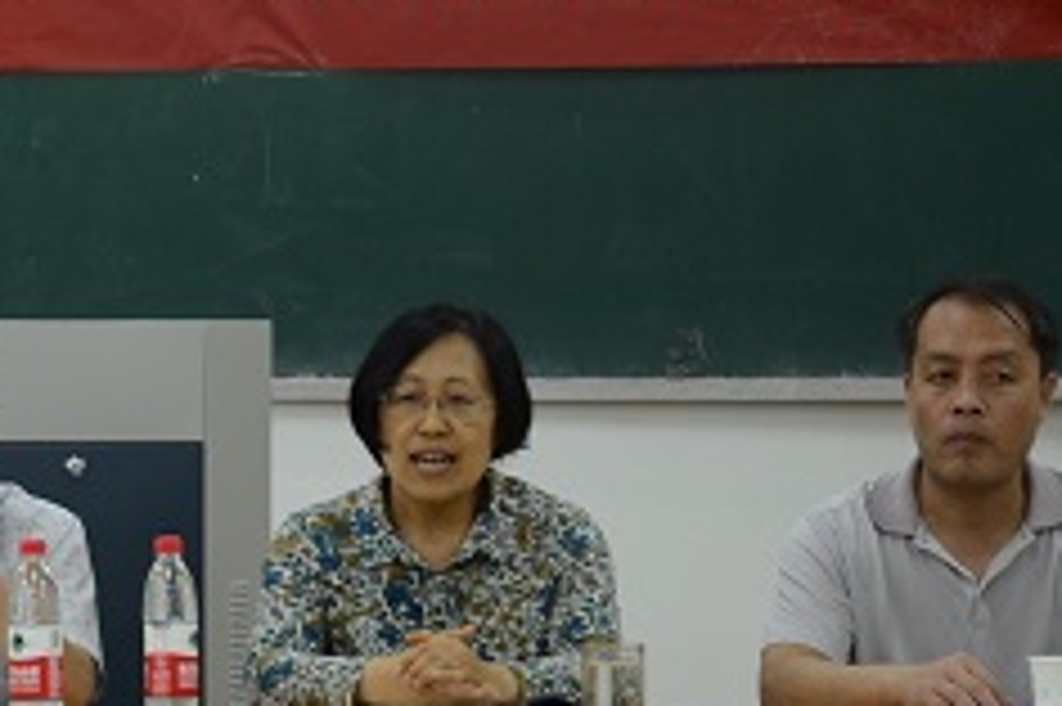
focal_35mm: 270
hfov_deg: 7.6
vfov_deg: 5.1
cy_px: 501
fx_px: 7961
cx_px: 86
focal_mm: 85
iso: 800
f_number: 5.6
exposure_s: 1/20
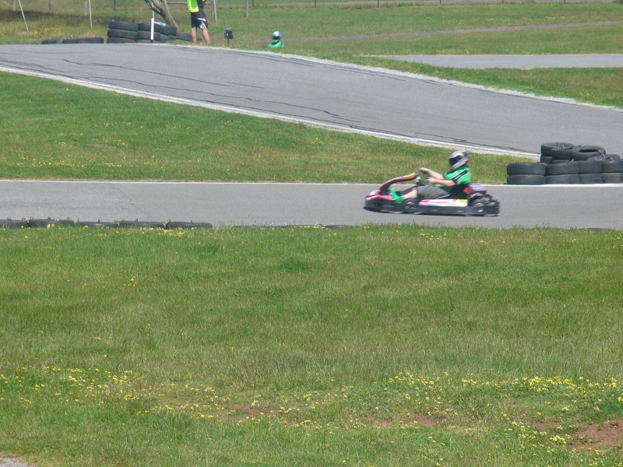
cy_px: 234
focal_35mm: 222
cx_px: 312
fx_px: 3995
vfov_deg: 6.7
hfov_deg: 8.9
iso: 80
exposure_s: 1/125
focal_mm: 36.6
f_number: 9
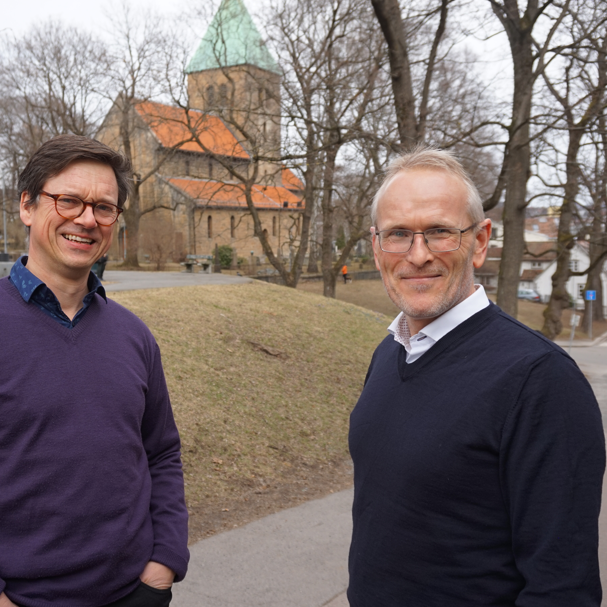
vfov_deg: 45.3
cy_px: 303
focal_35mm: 37
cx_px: 227
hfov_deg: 44.9
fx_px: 727
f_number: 4
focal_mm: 19
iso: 100
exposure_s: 1/200
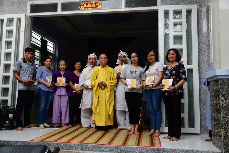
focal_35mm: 31
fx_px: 197
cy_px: 76
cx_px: 114
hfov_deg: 60.3
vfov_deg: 42.4
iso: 400
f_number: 6.3
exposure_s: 1/160
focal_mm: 31
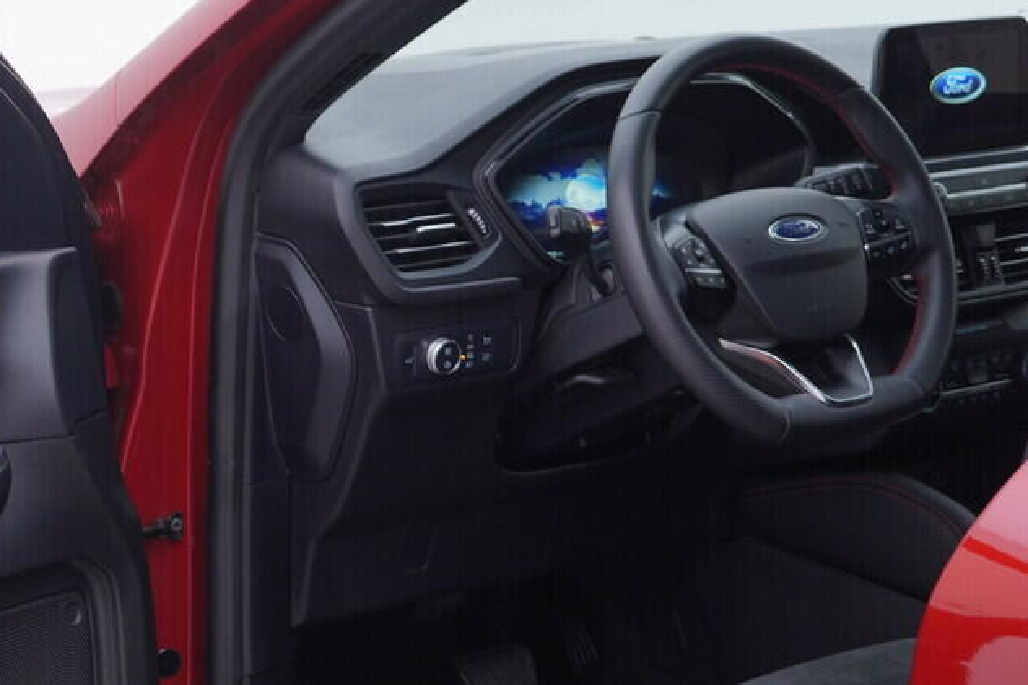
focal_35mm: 82
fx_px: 2341
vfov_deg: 16.6
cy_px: 394
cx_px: 169
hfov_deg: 24.3
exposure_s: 1/60
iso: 125
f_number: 3.2
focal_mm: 24
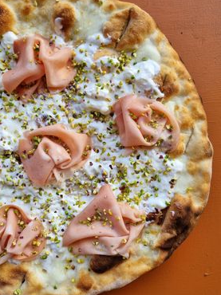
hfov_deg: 46.7
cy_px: 141
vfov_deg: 60.0
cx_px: 100
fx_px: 256
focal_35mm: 30
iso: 50
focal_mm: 5.4
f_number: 1.8
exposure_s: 1/100
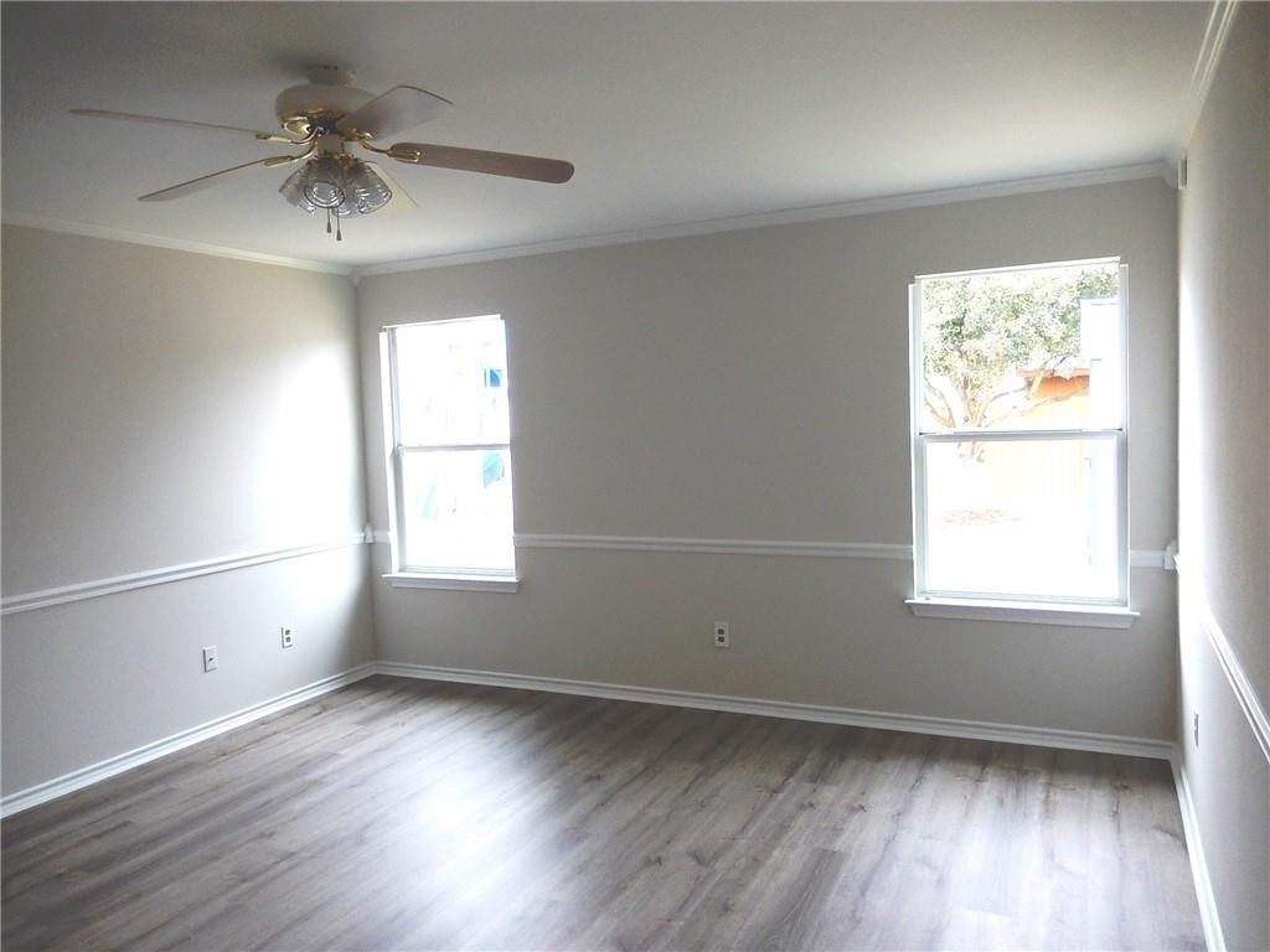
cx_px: 635
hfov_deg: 69.4
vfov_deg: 54.9
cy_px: 476
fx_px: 917
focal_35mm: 25
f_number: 3.4
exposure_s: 1/30
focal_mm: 4.5
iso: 220
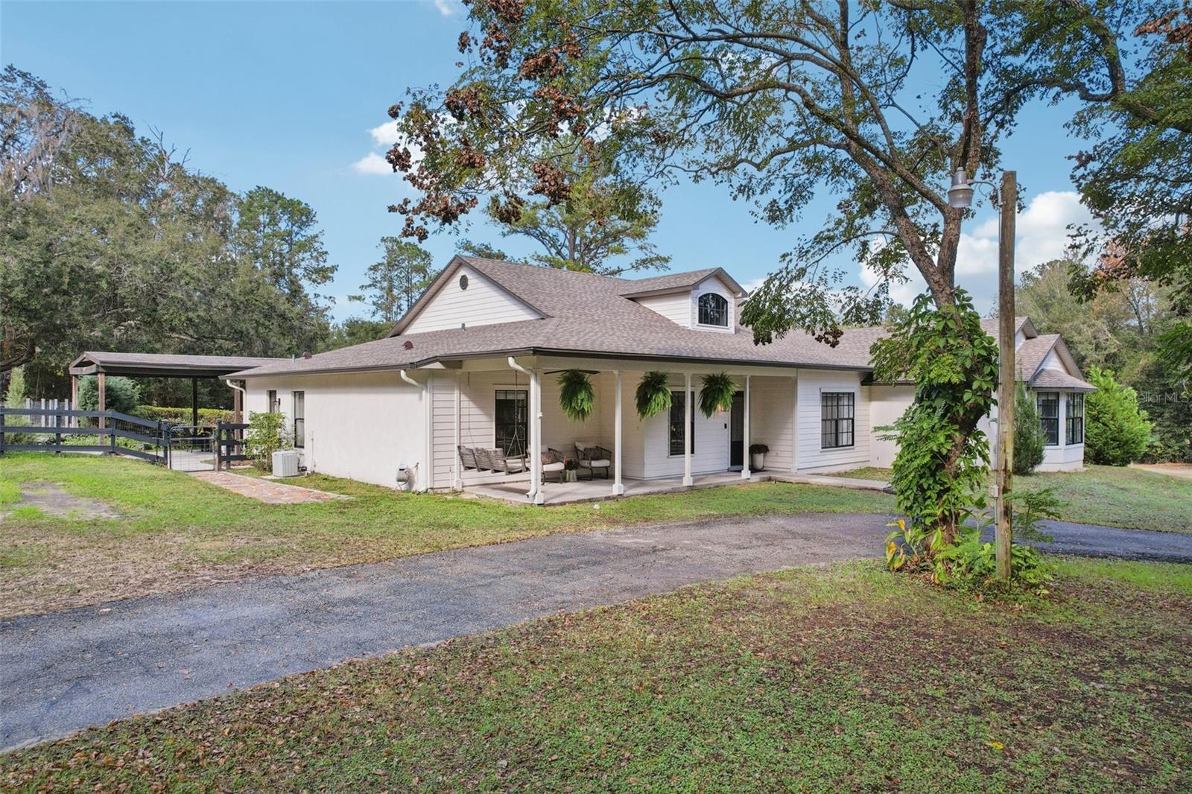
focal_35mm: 22
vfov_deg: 57.2
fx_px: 728
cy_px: 397
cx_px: 596
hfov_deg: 78.6
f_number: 2.8
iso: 100
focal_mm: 8.4
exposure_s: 1/640
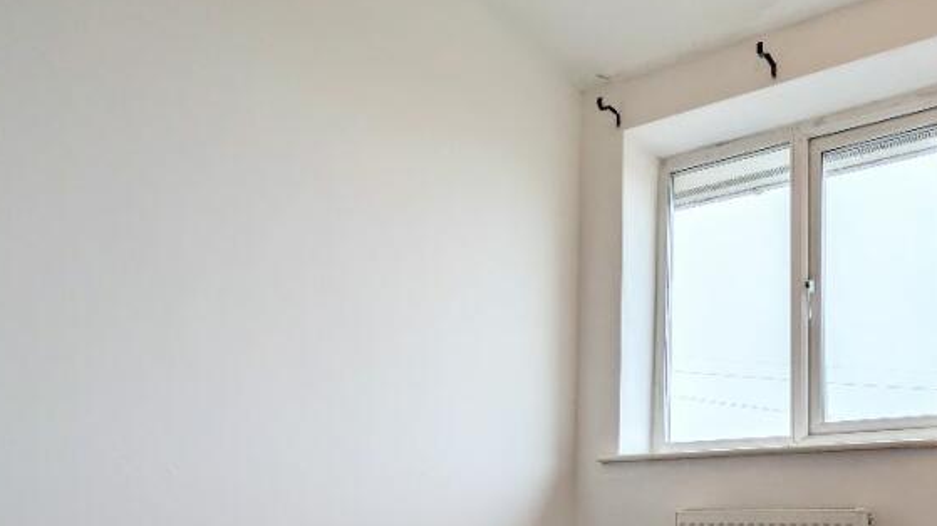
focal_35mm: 24
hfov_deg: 67.2
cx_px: 783
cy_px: 465
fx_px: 596
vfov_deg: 43.8
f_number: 1.7
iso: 46
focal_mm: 2.02
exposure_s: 1/217
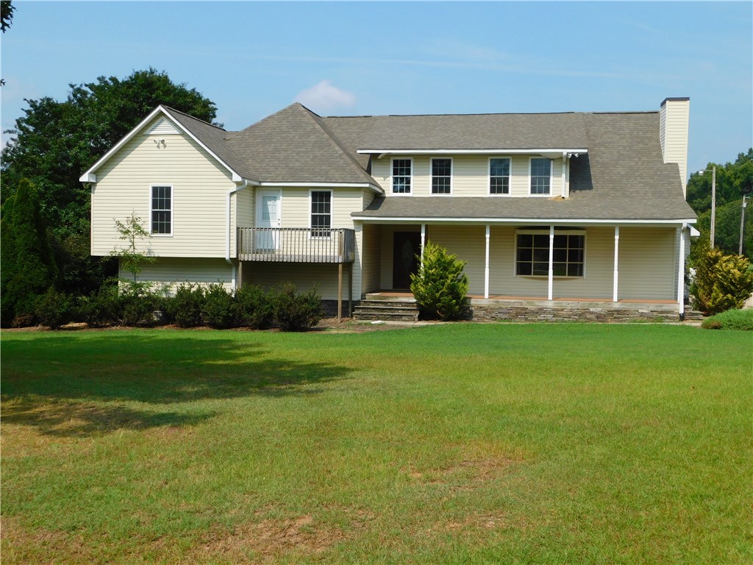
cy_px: 282
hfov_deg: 46.8
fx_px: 870
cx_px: 376
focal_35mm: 40
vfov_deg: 36.0
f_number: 7.2
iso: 125
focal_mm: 7.1
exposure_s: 1/400
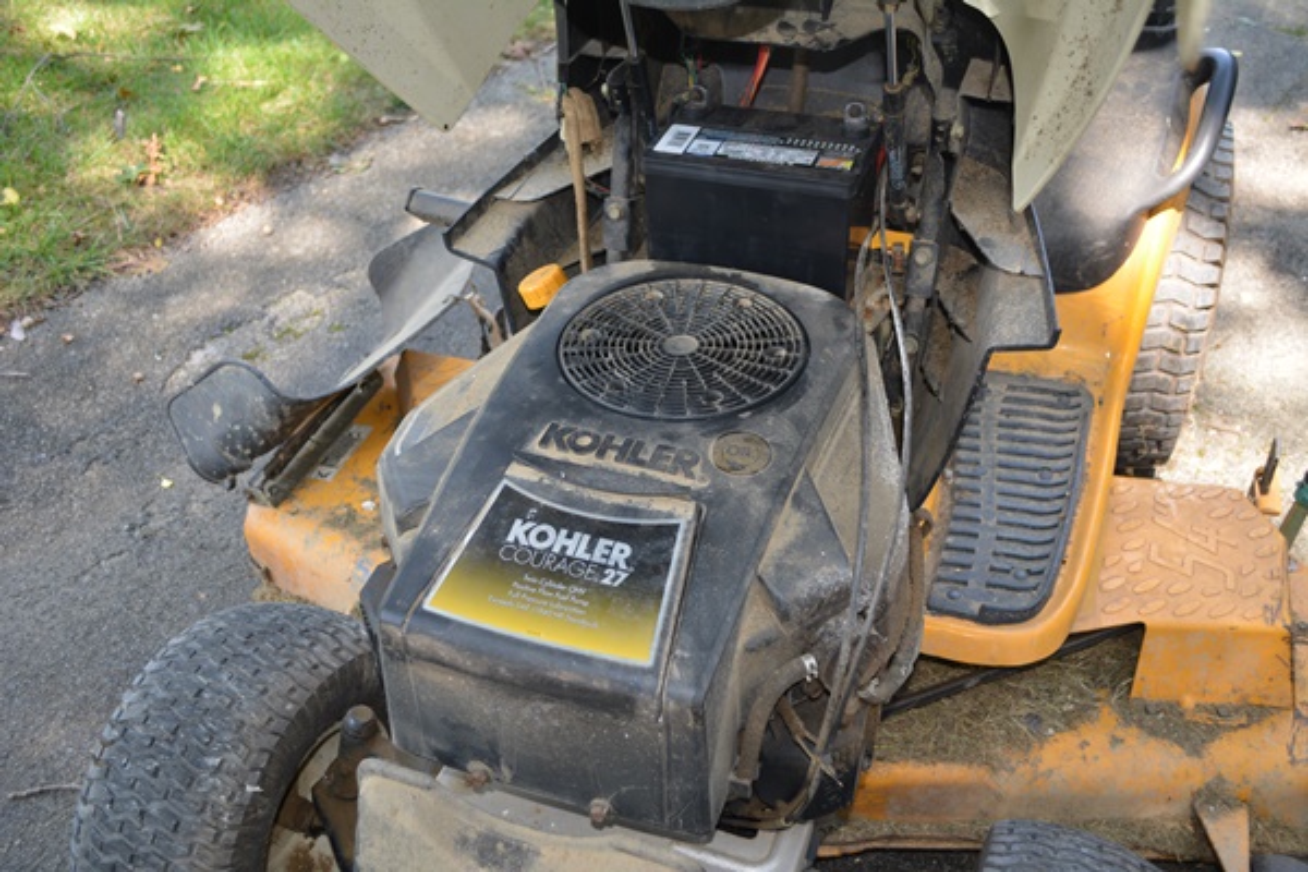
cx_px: 654
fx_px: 1199
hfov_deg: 57.2
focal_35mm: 33
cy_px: 436
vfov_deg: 40.0
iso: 250
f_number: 4
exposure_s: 1/125
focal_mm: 22
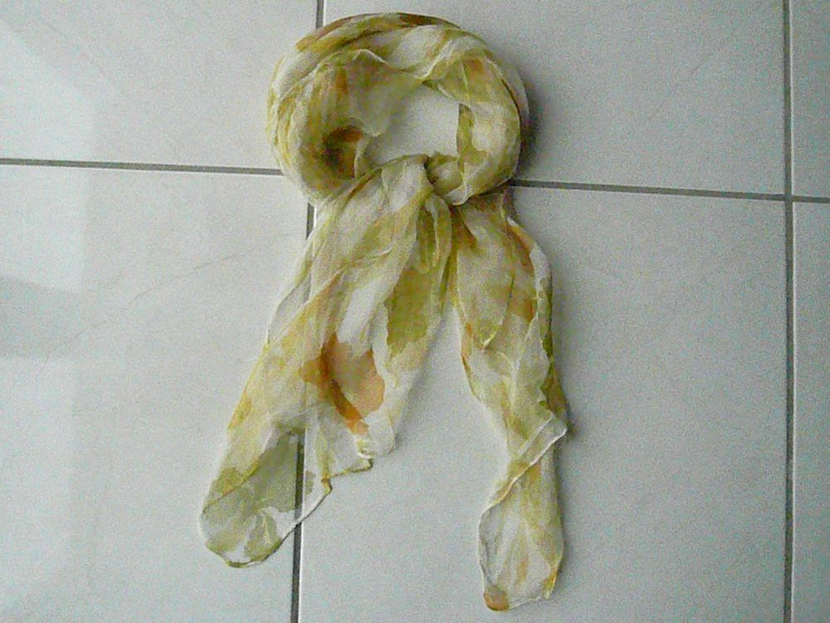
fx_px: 815
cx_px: 415
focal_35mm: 34
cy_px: 312
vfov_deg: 41.8
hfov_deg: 54.0
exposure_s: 1/320
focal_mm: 5.4
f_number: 9
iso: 3200
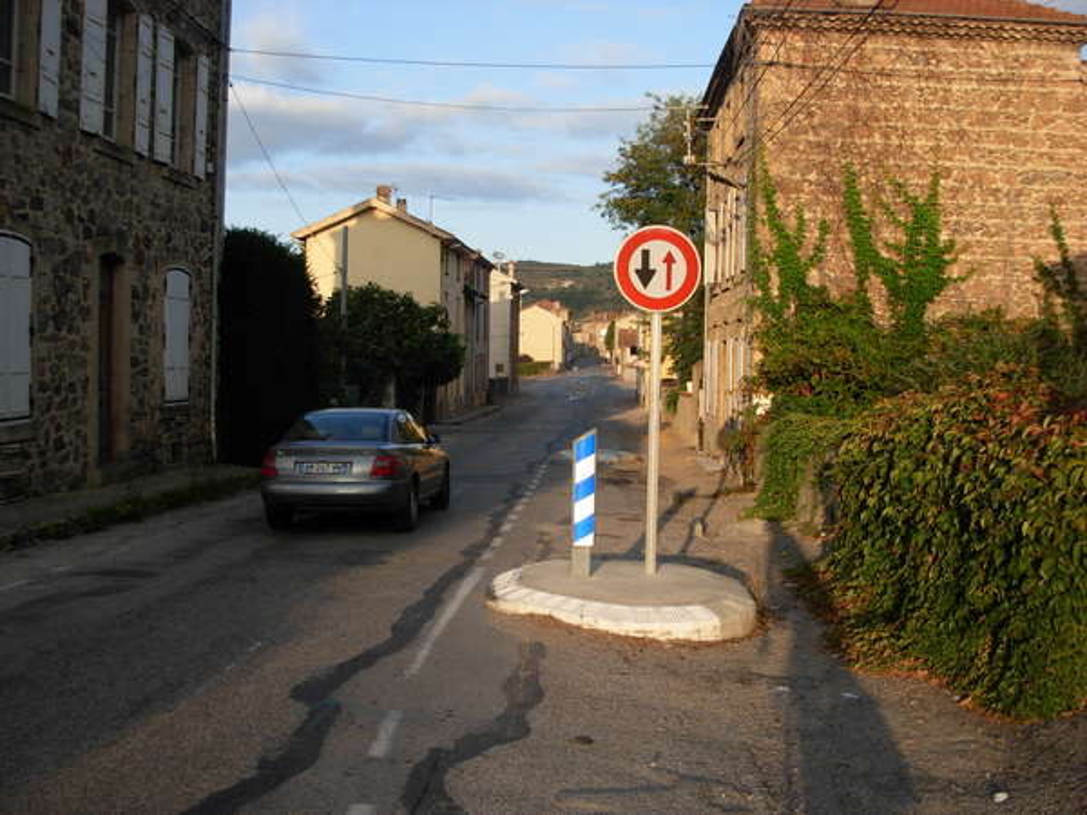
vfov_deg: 37.7
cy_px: 408
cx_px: 544
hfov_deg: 49.0
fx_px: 1193
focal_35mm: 38
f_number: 2.9
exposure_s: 1/483
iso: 79
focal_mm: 6.3
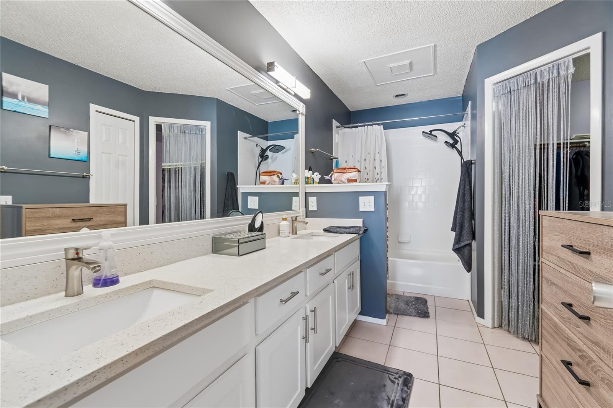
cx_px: 306
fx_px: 255
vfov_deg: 77.3
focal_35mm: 15
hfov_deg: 100.4
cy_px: 204
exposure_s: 1/3.33
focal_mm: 10
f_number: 7.1
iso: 100
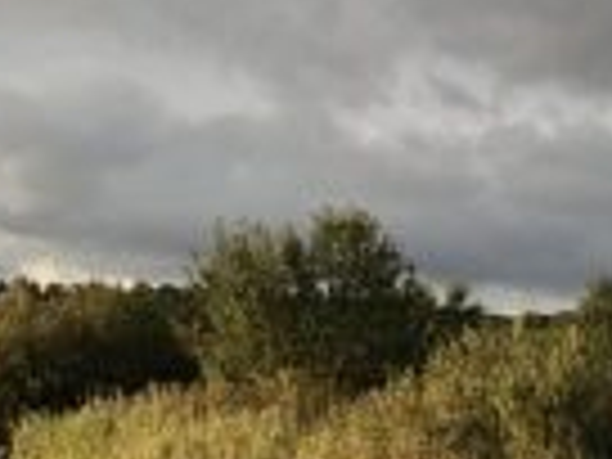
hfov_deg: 12.2
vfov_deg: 9.3
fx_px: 2793
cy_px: 468
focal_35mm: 158
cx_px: 729
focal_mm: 4
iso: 20
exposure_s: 1/407
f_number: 1.8
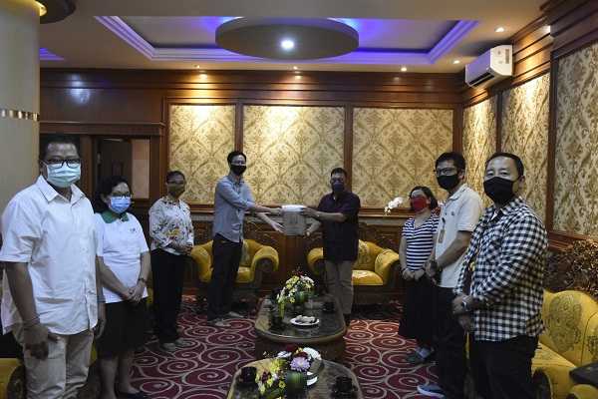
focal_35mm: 33
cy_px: 200
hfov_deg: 57.2
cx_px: 299
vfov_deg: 40.0
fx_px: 548
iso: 2500
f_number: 3.5
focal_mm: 22
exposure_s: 1/50
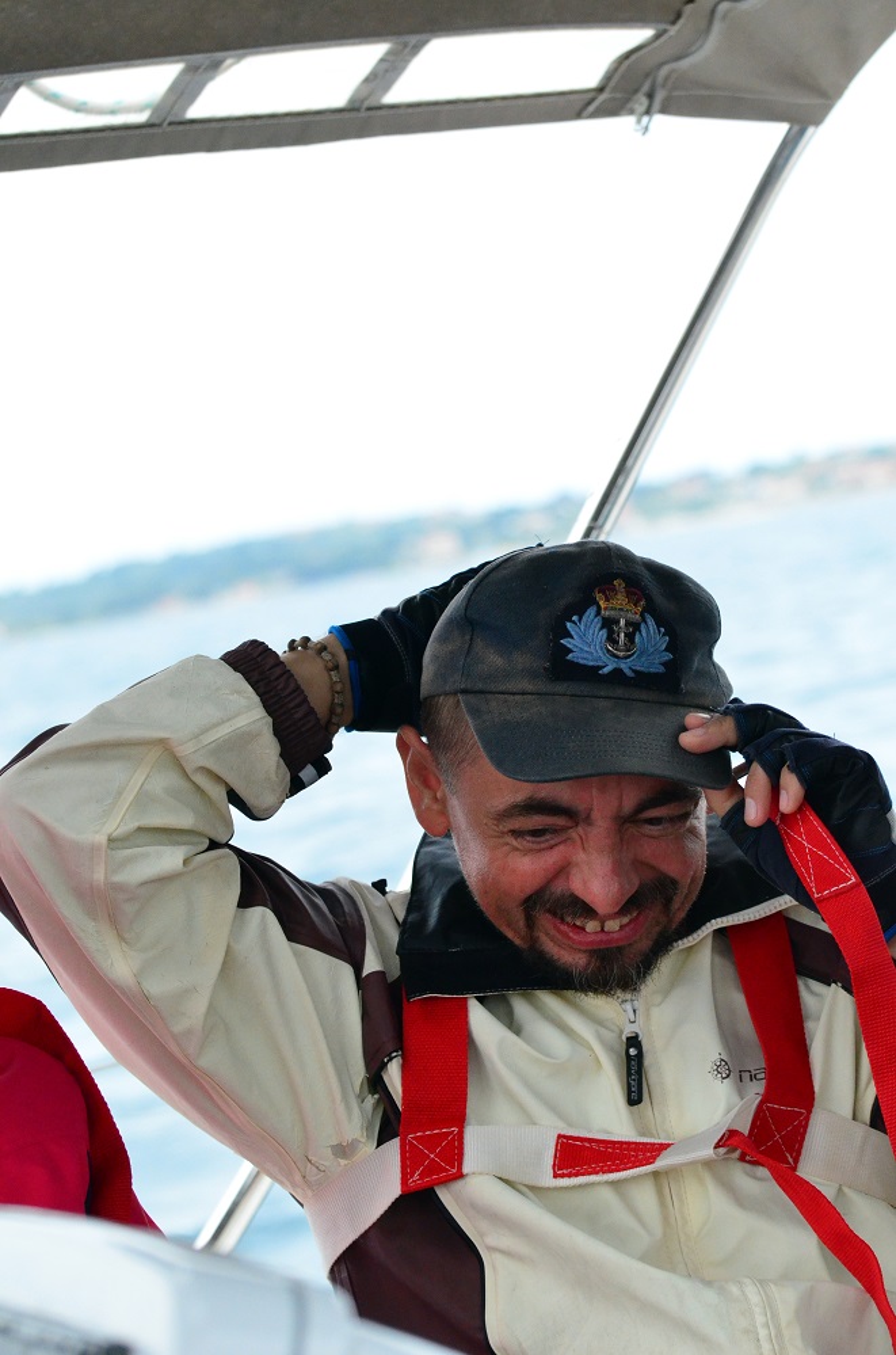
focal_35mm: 105
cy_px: 678
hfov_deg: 13.0
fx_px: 3940
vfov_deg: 19.5
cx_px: 448
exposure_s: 1/4000
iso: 3200
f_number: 5.6
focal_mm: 70
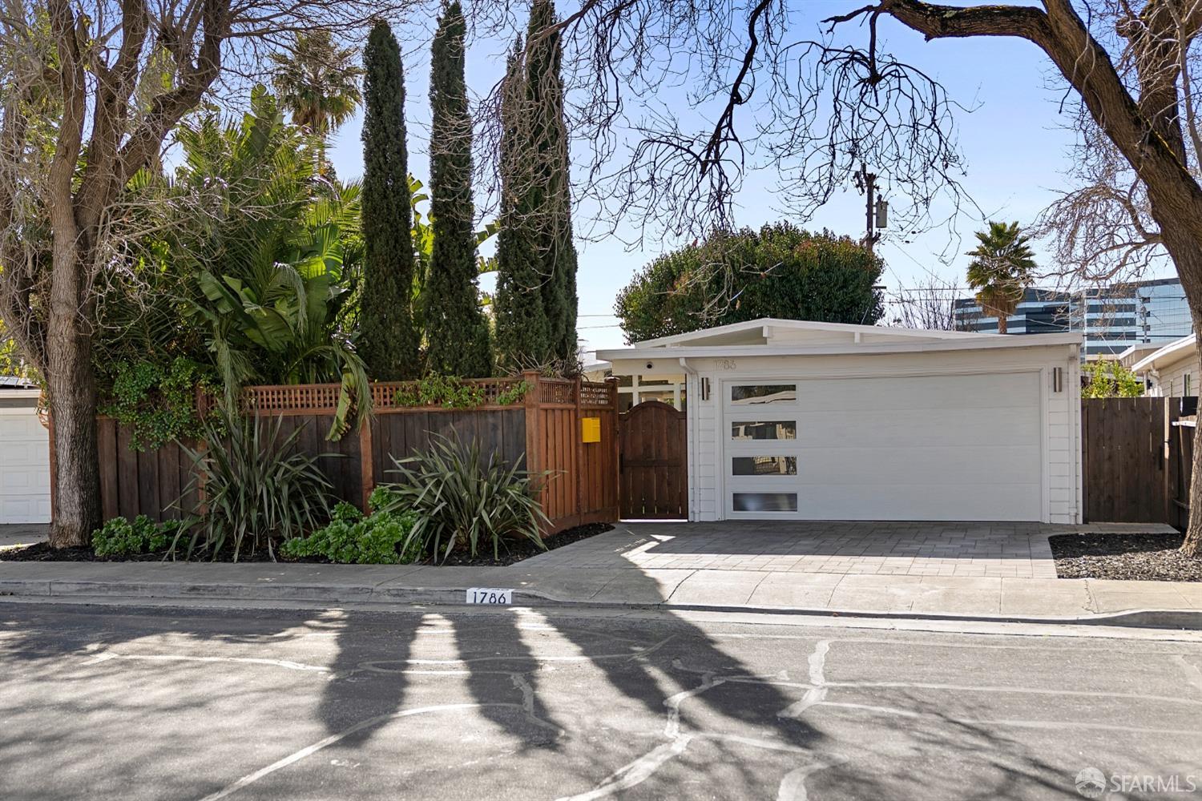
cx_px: 601
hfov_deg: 54.4
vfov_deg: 37.9
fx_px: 1169
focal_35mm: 35
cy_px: 400
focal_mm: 35
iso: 125
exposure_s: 1/400
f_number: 2.8
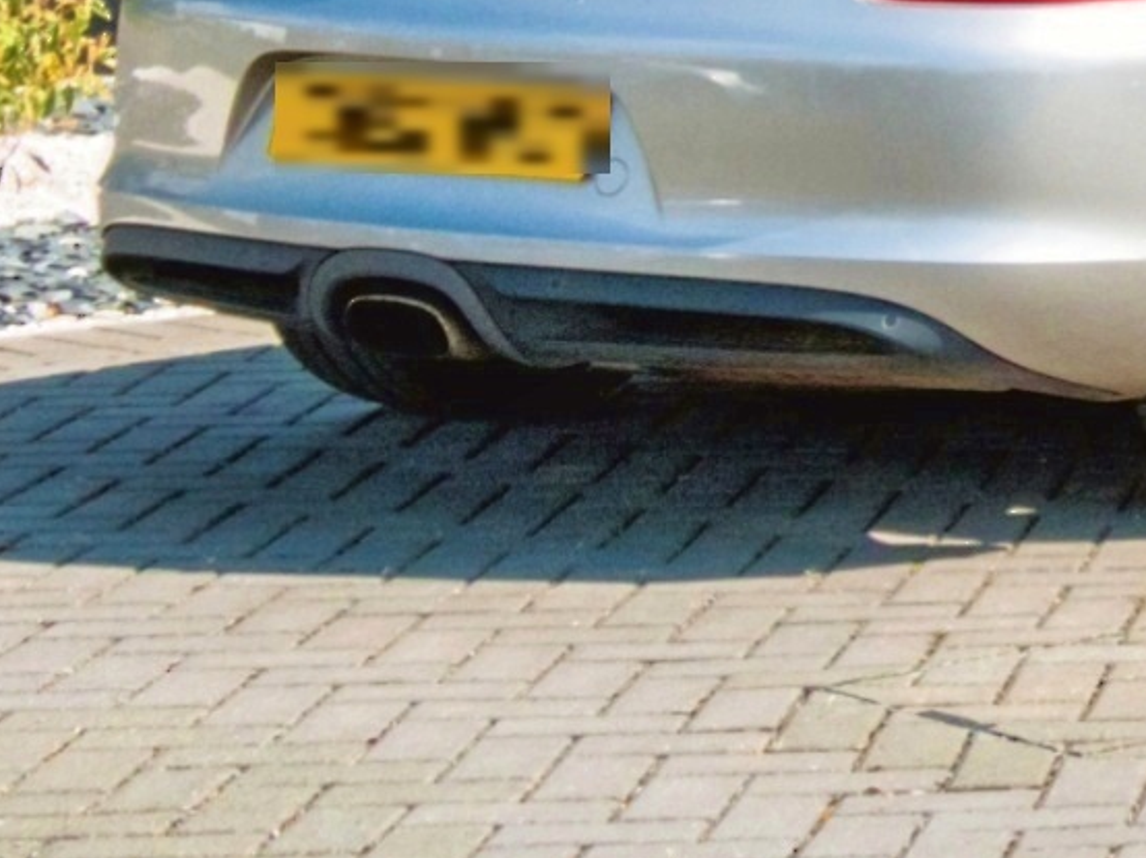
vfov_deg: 14.7
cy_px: -932
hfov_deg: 12.8
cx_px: 3165
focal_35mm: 80
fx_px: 2647
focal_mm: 10
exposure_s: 1/1600
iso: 320
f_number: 7.1
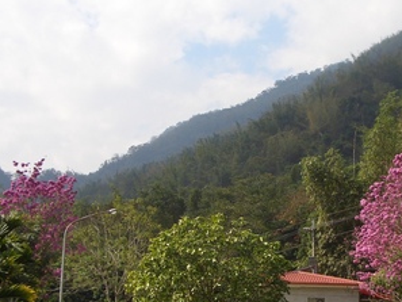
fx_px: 802
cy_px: 211
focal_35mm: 69
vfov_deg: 21.2
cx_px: 244
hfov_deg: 28.1
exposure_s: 1/320
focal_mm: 6.8
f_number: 4.6
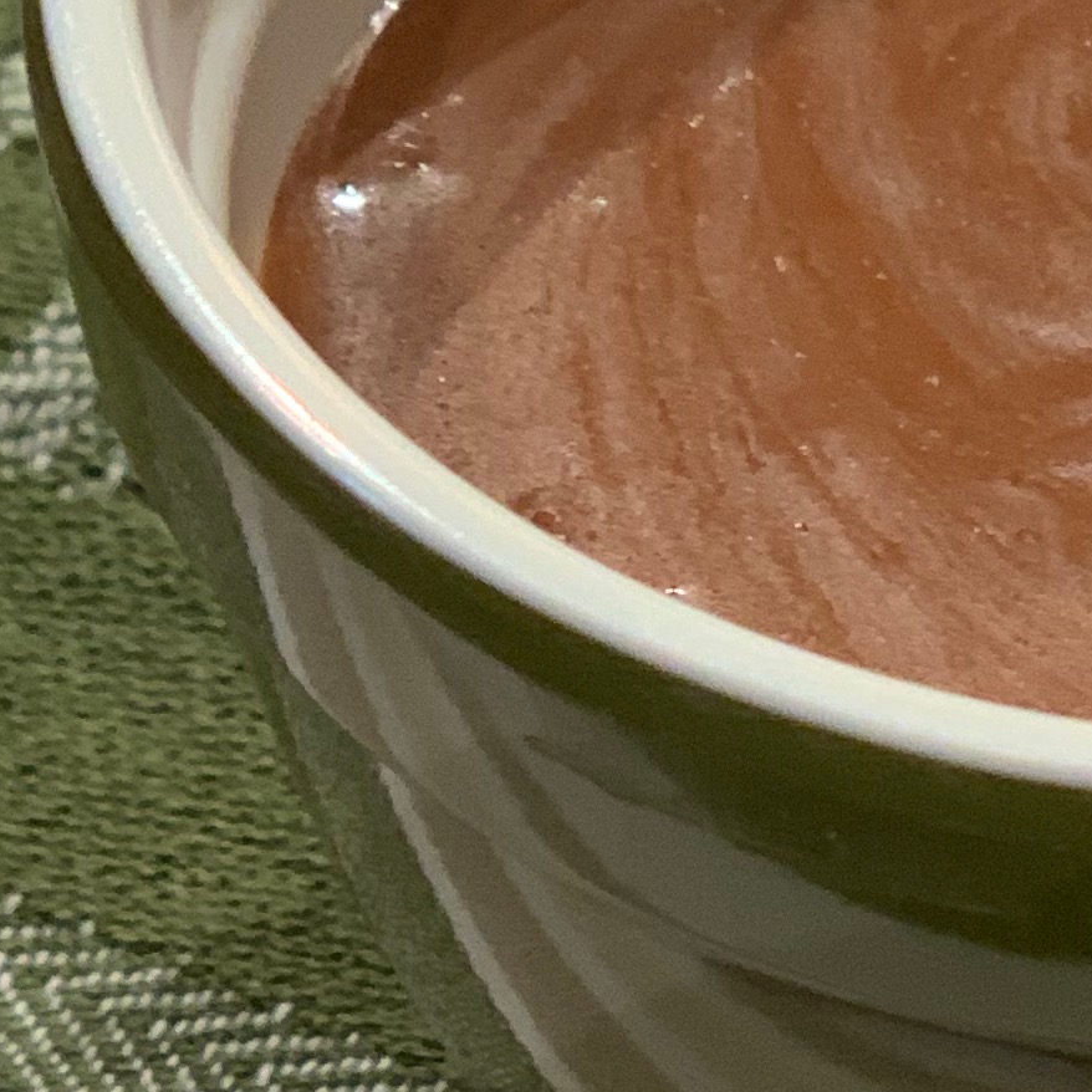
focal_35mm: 211
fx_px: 7531
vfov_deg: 8.3
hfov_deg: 8.2
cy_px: 1072
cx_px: 1160
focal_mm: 6
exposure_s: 1/60
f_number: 2.4
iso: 125
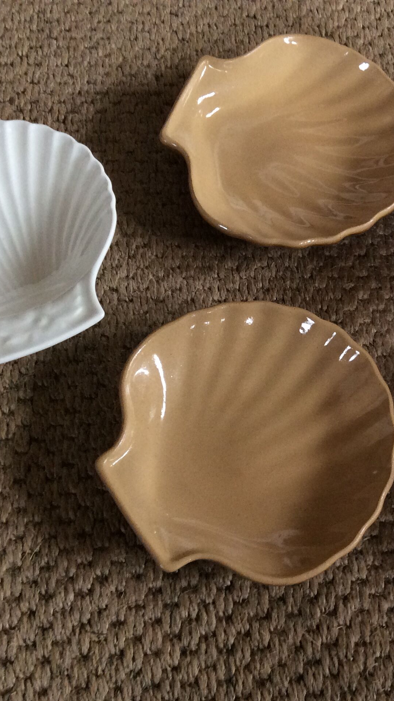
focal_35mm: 47
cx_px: 330
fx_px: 873
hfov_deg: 24.9
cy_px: 353
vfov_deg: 43.7
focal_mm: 3.3
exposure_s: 1/25
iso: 125
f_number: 2.4
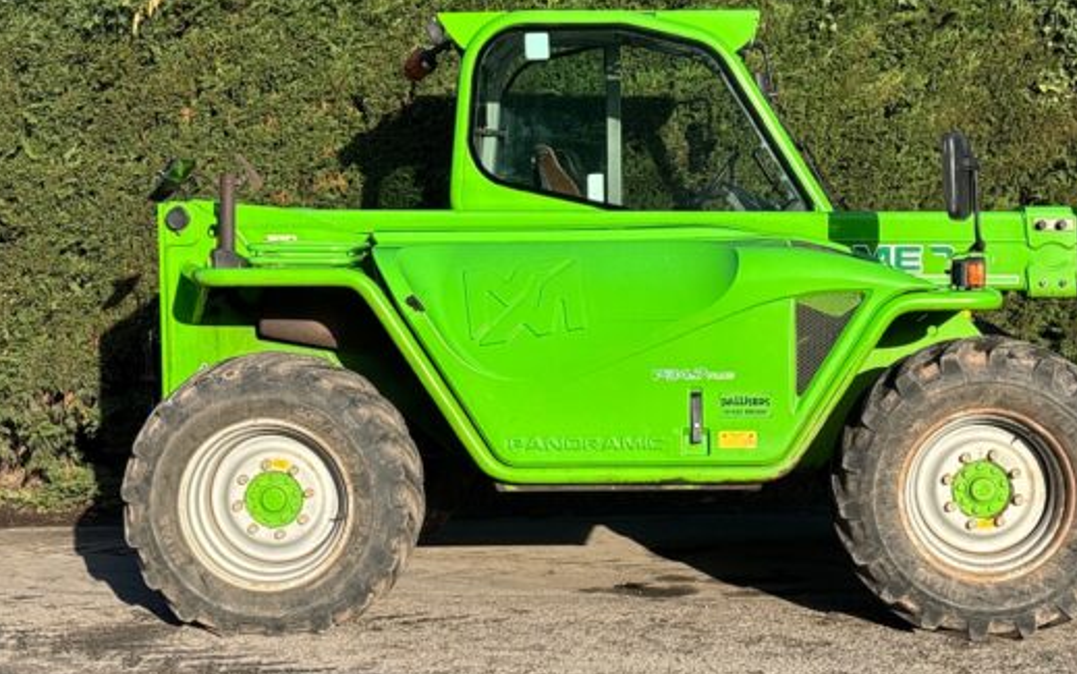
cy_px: 332
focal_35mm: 69
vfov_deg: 18.9
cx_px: 656
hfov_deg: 29.7
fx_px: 2026
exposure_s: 1/1751
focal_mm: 5.96
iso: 40
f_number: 1.6
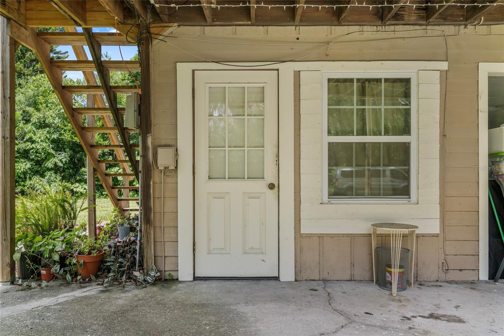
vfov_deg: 47.9
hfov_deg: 67.4
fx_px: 378
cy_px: 168
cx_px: 252
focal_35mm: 27
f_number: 8
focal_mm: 27
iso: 100
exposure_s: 1/15
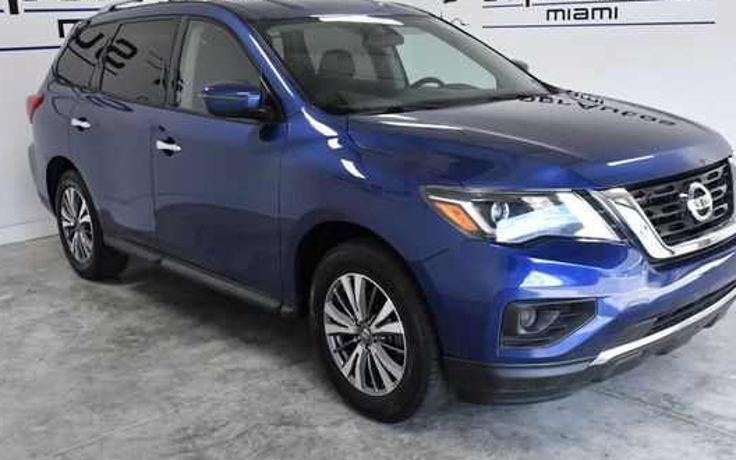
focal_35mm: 42
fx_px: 842
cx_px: 404
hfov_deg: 47.1
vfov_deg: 30.5
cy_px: 209
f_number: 9
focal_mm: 23
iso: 2500
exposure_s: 1/320
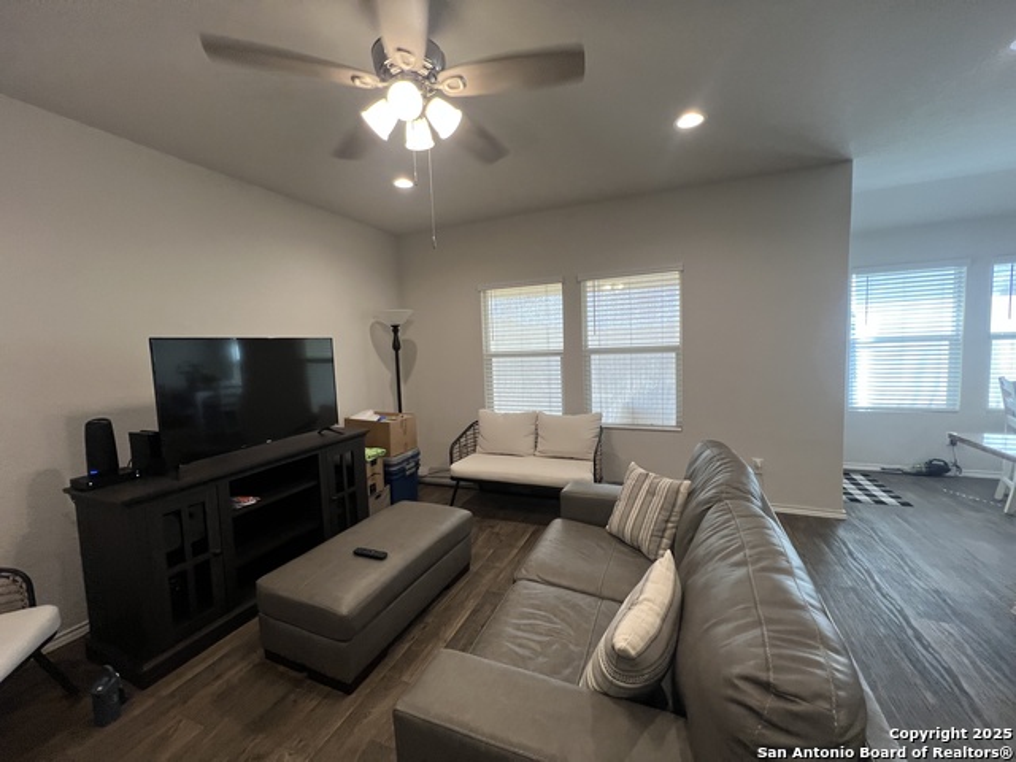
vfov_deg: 89.9
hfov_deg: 106.2
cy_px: 381
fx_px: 382
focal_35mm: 13
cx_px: 508
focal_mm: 1.57
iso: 160
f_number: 1.8
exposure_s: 1/120
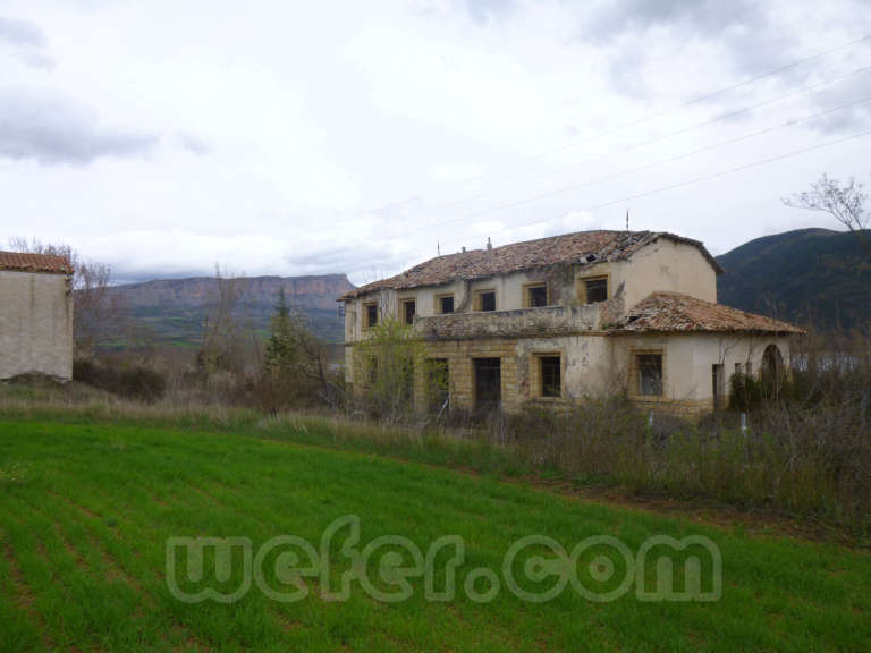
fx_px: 629
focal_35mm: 25
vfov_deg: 54.9
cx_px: 436
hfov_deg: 69.4
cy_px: 326
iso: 100
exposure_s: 1/800
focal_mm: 4.5
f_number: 3.1
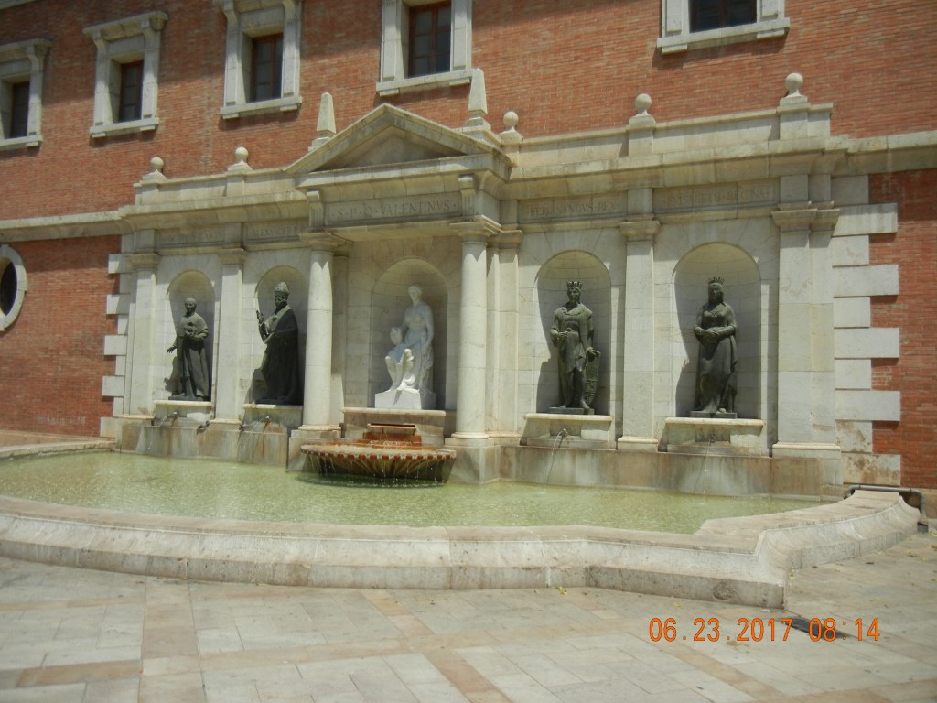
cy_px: 352
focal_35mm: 30
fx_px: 812
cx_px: 468
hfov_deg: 60.0
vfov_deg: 46.8
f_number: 7
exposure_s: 1/604
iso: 160
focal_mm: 5.4
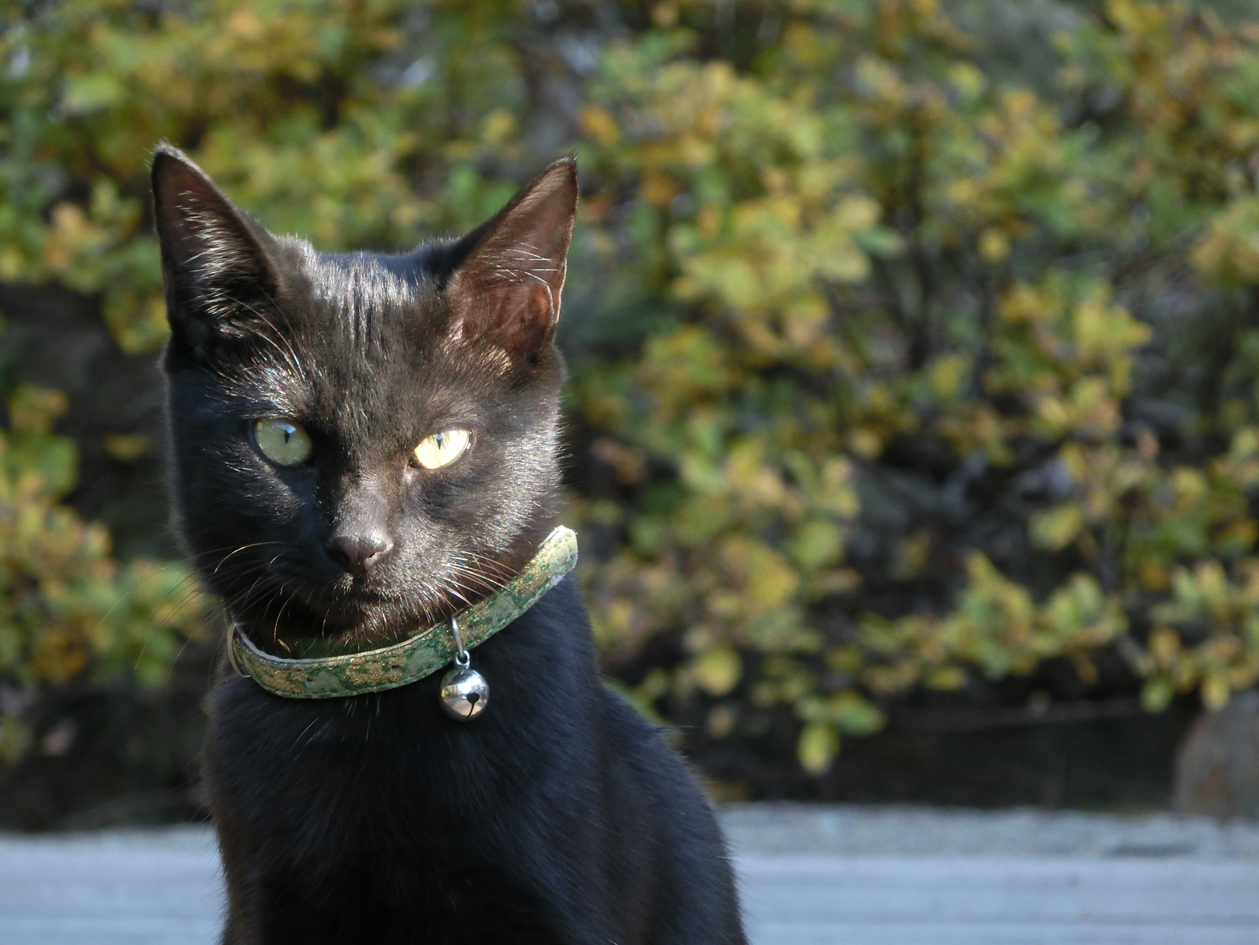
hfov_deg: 6.8
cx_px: 629
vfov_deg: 5.1
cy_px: 784
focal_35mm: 291
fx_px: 10584
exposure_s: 1/60
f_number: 5.7
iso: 200
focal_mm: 38.58
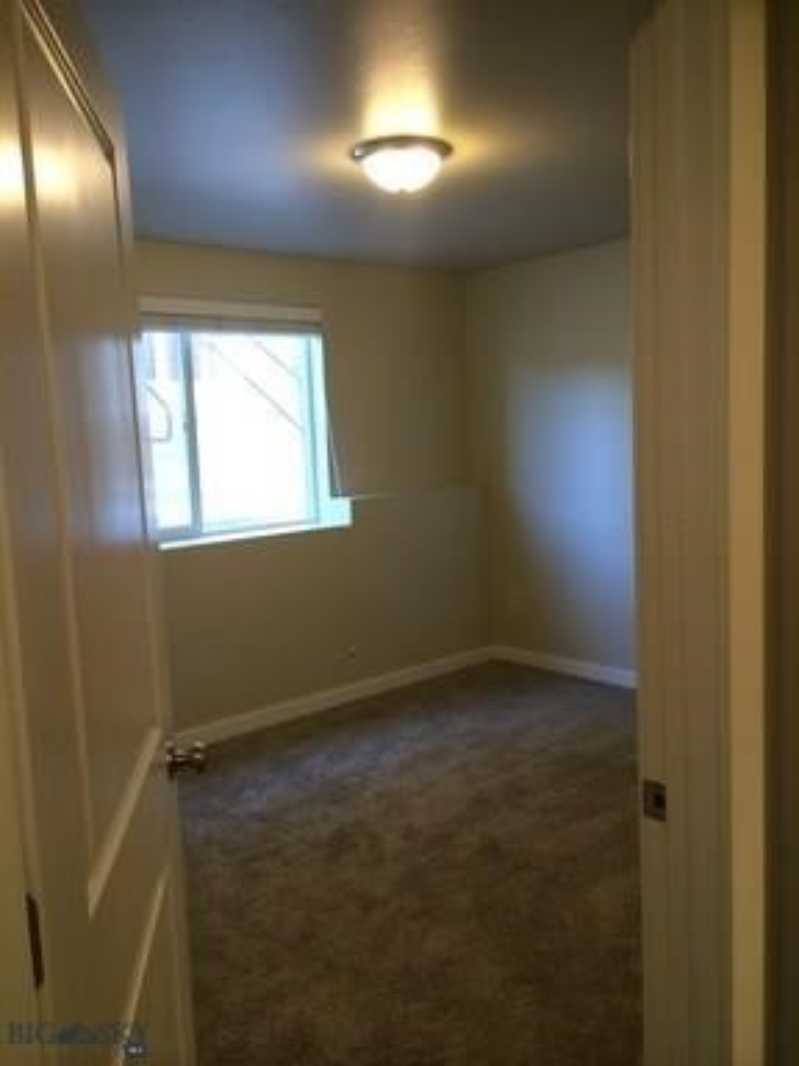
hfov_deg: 46.8
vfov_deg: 60.0
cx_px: 400
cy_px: 533
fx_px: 923
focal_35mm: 30
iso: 125
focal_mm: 4.12
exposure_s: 1/30
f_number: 2.2
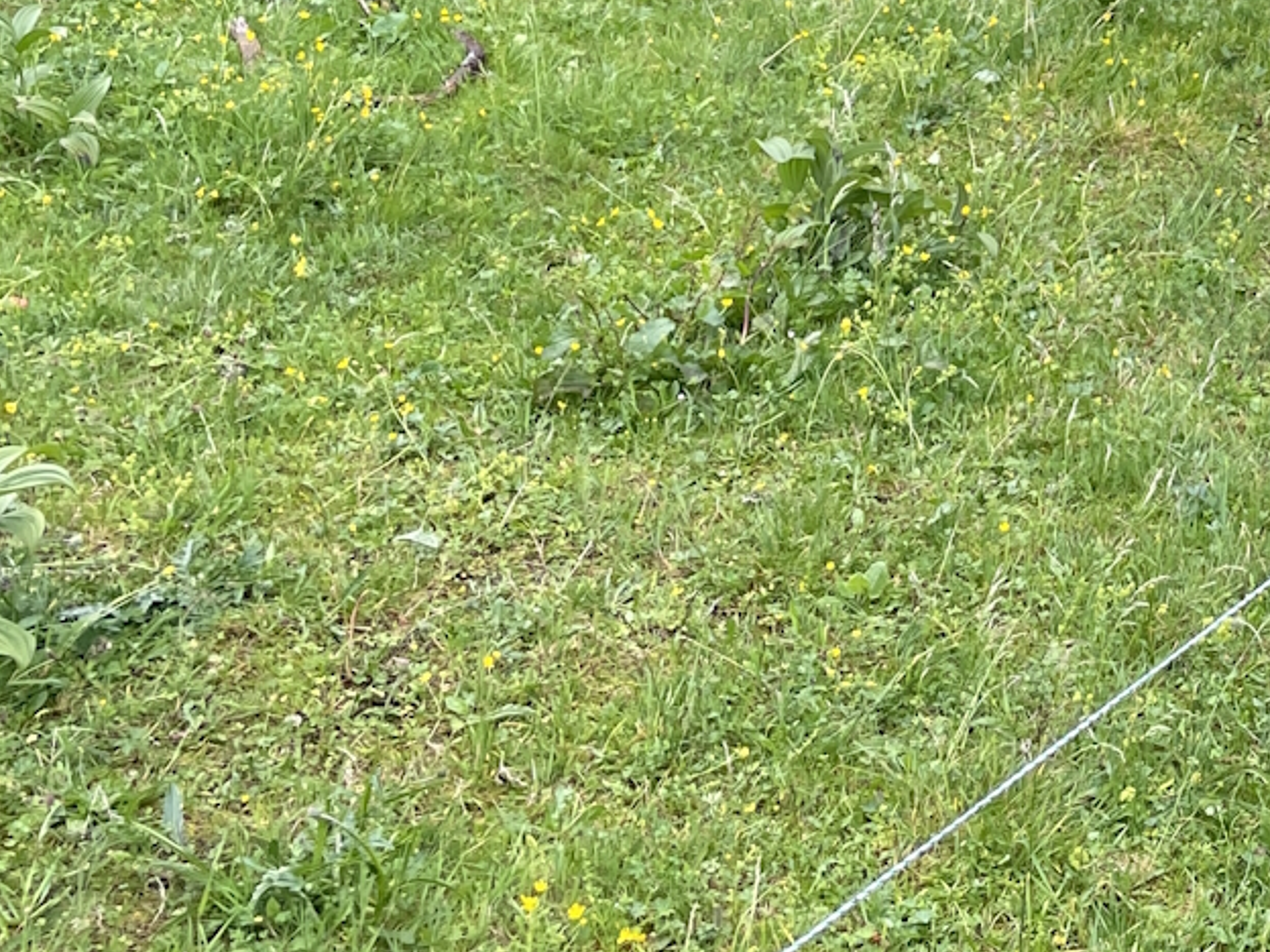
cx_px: 1498
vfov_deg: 17.1
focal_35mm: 80
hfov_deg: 22.6
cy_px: -360
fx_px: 2935
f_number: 1.6
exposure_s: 1/121
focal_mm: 4.2
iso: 50
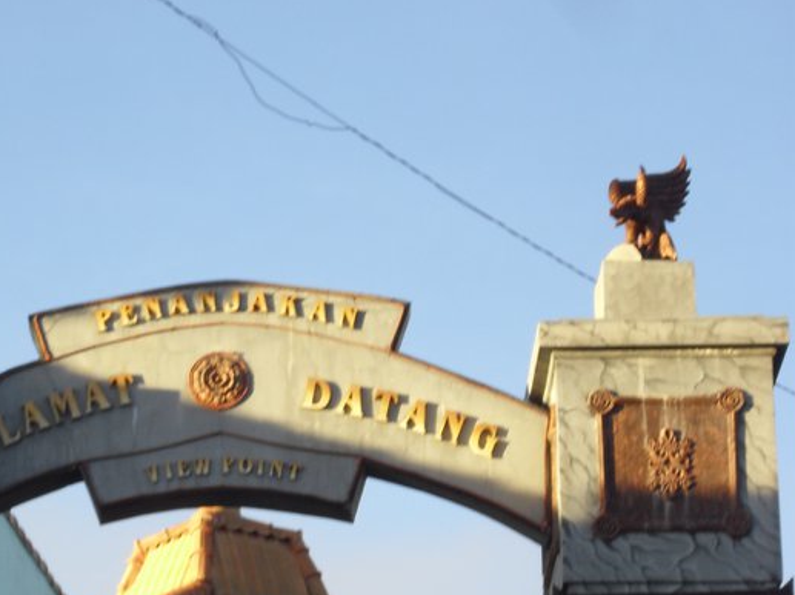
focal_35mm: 175
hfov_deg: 11.3
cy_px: 429
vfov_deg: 8.5
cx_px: 181
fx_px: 4016
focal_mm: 18.6
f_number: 5.2
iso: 100
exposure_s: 1/100
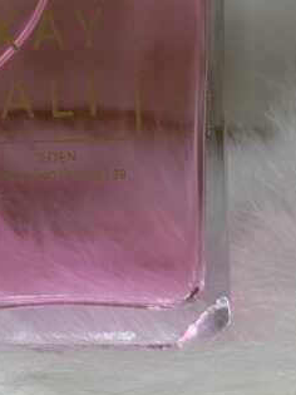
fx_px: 1392
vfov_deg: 15.6
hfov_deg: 11.8
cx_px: -71
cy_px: -70
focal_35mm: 122
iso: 50
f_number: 1.78
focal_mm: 6.76
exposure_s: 1/100
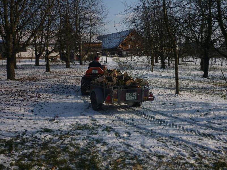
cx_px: 114
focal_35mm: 33
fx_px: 216
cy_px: 85
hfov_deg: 55.4
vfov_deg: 42.9
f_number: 8
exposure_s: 1/250
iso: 80
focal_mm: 5.5
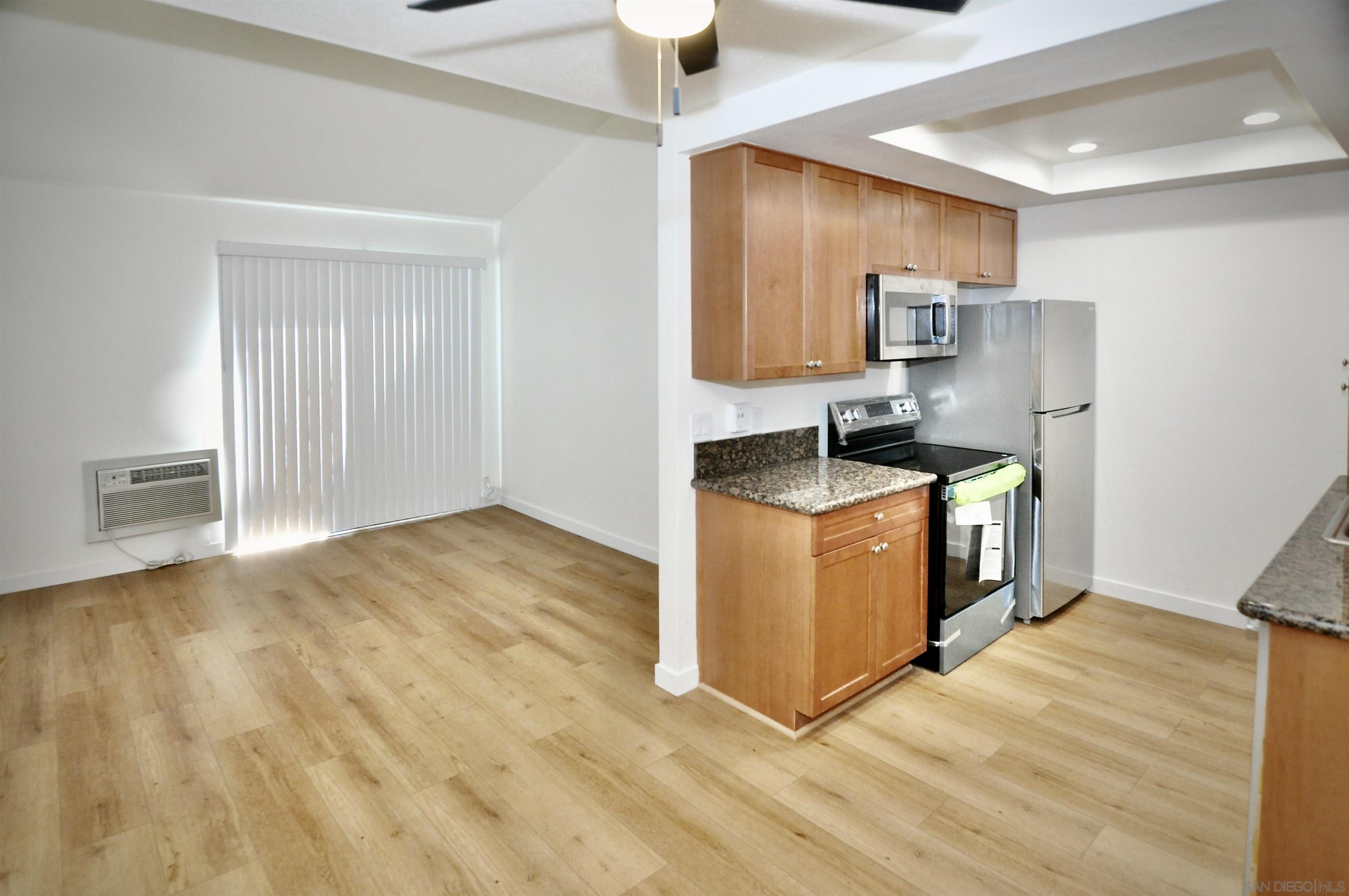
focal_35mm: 16
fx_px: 617
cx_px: 674
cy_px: 448
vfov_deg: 71.9
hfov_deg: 95.1
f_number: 3.5
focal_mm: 11
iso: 800
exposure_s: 1/50
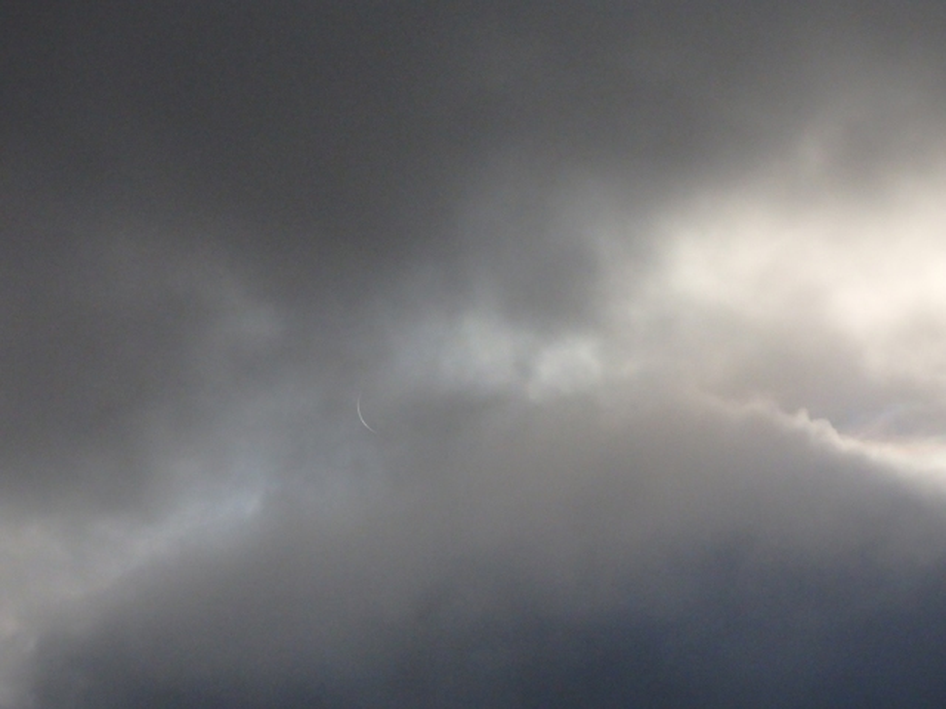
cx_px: 473
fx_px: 6149
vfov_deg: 6.6
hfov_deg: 8.8
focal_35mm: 225
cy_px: 354
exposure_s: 1/200
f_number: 6.1
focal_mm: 40.2
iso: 1000
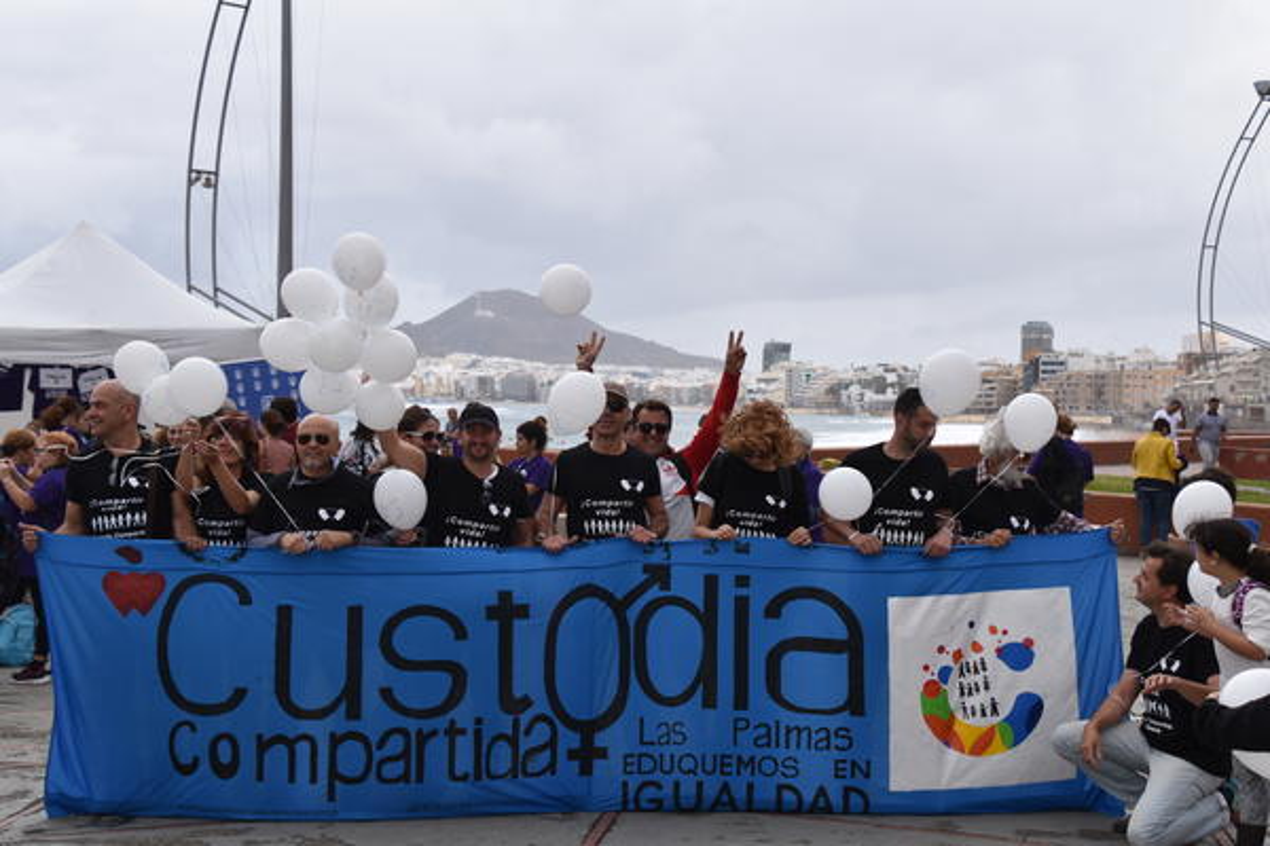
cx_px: 635
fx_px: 2117
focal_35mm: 60
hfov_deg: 33.4
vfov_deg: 22.6
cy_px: 423
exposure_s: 1/200
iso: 100
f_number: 7.1
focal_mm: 40
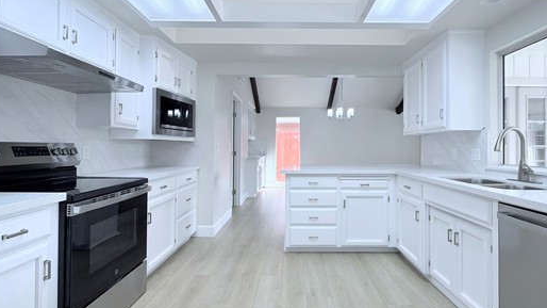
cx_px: 293
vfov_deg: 58.3
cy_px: 143
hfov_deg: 89.4
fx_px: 276
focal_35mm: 19
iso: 100
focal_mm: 2.22
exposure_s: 1/120
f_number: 2.2
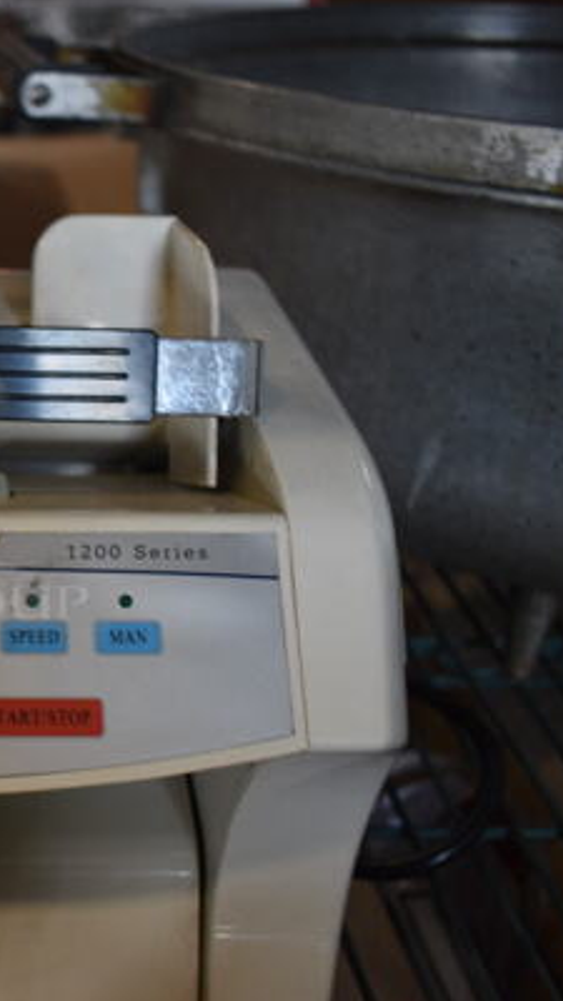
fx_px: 1274
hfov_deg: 22.3
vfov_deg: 42.9
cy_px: 498
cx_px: -168
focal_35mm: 48
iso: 640
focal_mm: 20
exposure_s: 1/250
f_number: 3.5
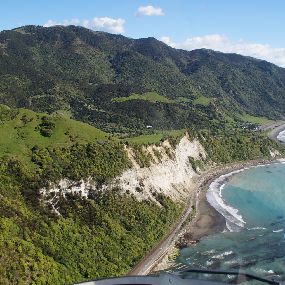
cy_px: 144
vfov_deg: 46.0
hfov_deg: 45.9
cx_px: 164
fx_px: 335
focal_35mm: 36
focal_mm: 18
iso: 100
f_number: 13
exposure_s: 1/100
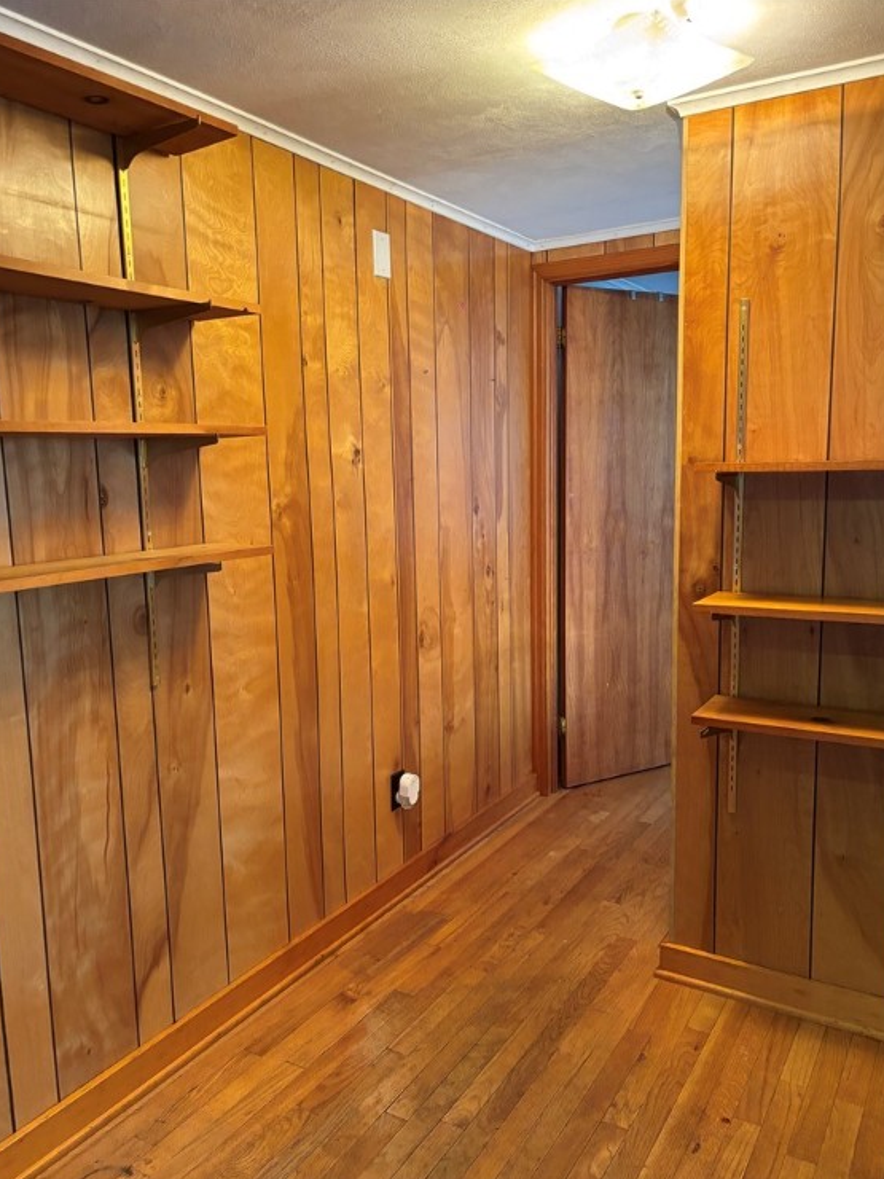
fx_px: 919
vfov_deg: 65.3
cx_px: 441
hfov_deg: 51.4
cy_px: 609
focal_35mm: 27
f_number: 1.6
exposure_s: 1/60
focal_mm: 5.96
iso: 500
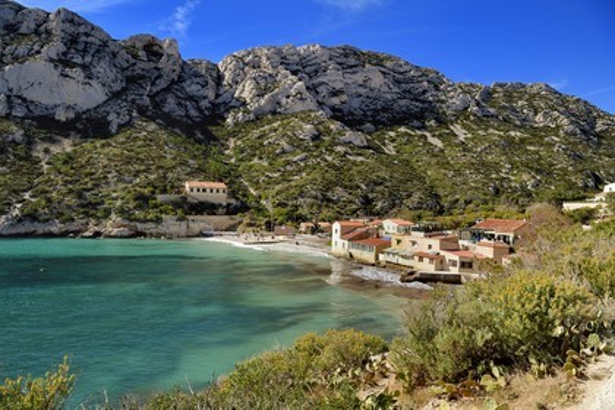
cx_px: 308
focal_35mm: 24
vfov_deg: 53.1
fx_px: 410
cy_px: 205
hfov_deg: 73.7
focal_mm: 24
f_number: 10
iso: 200
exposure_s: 1/320
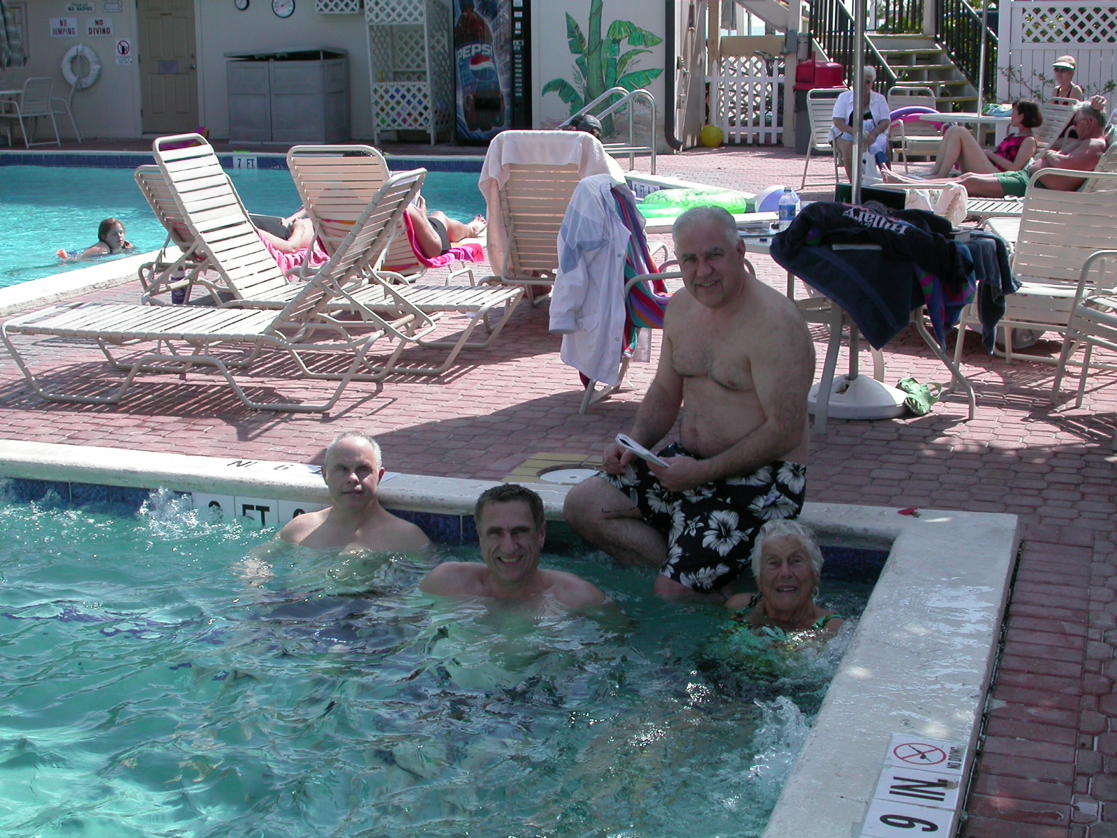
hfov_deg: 36.2
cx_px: 558
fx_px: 1710
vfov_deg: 27.5
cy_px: 419
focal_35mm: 53
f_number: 6
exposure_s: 1/312
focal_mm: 11.1
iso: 100
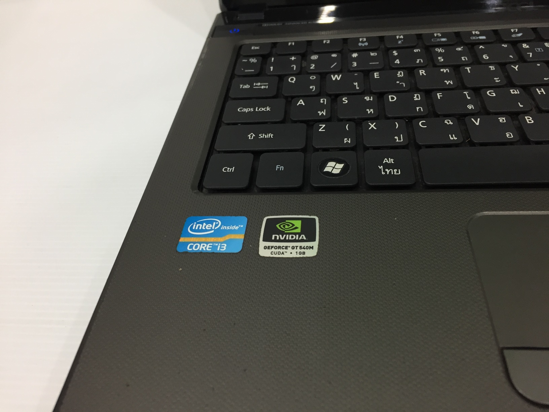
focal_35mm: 29
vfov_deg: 48.2
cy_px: 206
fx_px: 460
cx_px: 274
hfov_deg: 61.7
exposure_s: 1/33
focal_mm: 4.15
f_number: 2.2
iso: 80
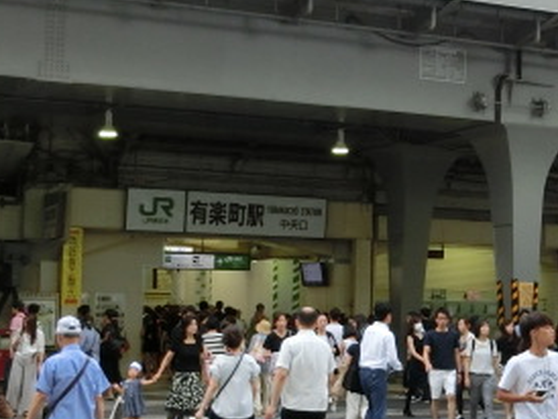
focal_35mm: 91
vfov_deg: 16.2
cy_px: 254
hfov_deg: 21.1
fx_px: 1468
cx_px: 493
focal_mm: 6.9
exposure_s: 1/125
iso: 250
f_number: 4.1
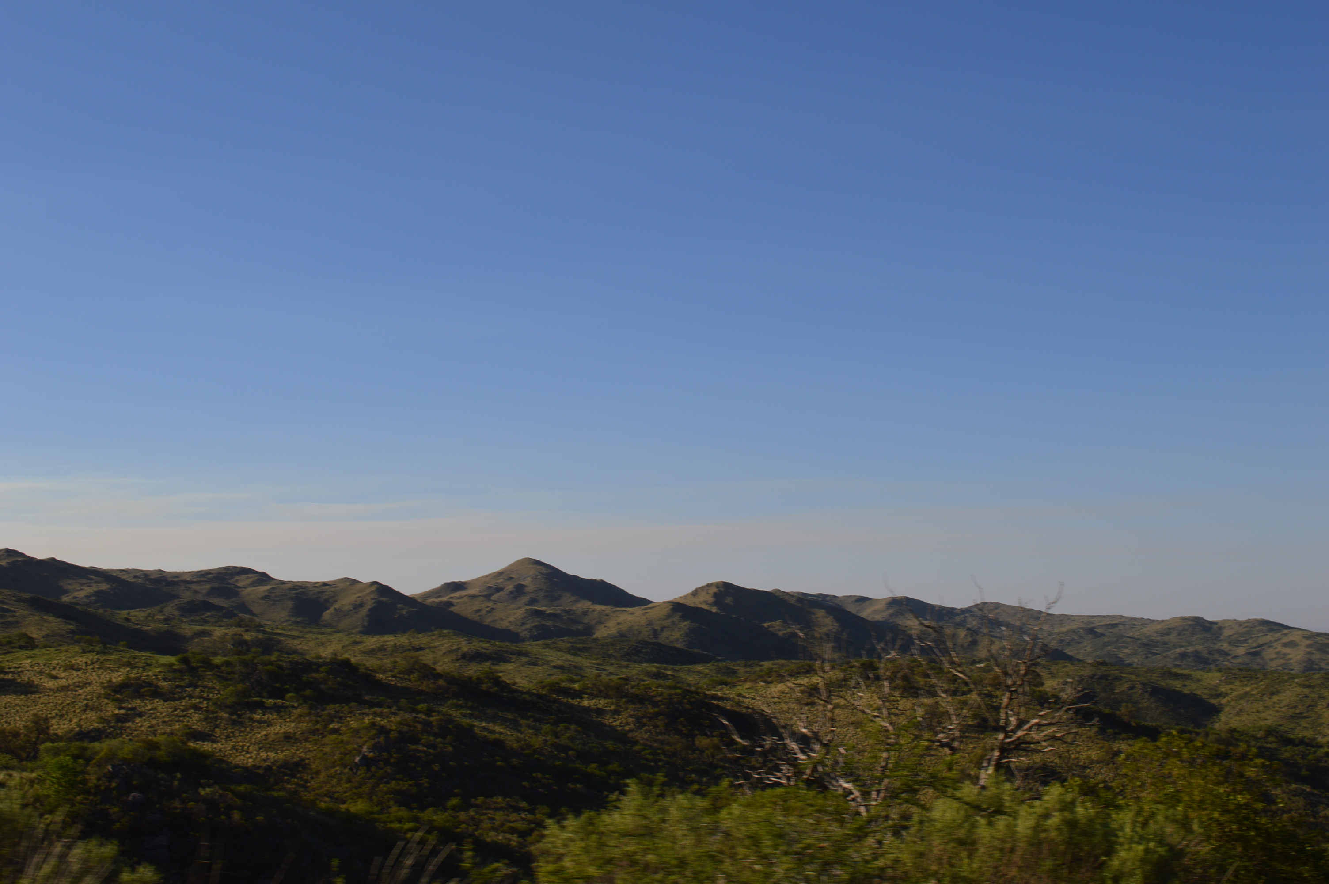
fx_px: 1660
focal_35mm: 45
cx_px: 664
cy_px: 442
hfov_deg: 43.6
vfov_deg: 29.8
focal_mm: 30
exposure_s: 1/320
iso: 100
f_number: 9
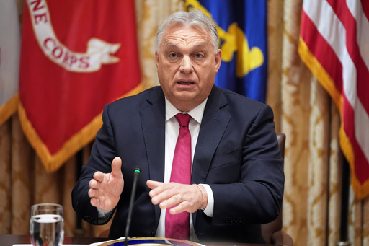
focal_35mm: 126
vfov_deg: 10.9
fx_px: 1291
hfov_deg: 16.3
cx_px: 184
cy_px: 123
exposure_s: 1/250
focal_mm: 126
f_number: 2.8
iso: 3200
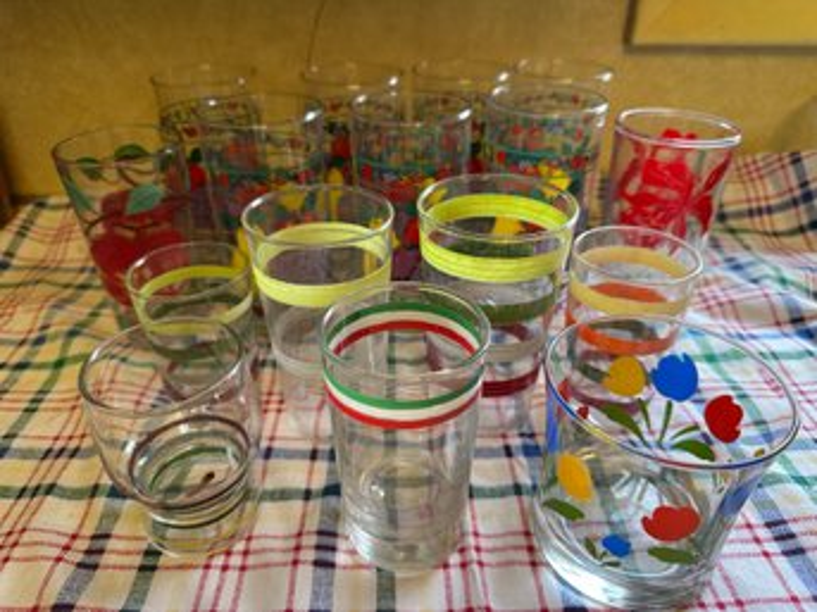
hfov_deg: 71.6
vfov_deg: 56.8
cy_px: 306
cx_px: 408
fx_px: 566
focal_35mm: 24
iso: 125
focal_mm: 6.86
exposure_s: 1/60
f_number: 1.78
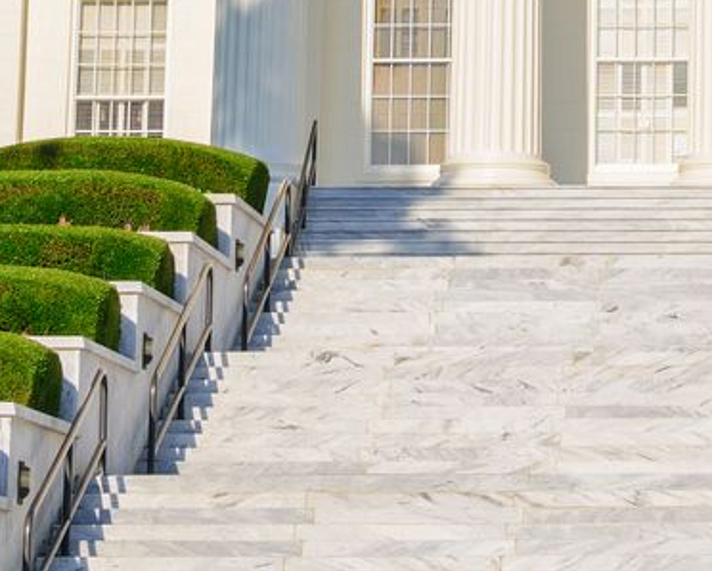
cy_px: -740
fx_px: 4955
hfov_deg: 8.1
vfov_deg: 6.3
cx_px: 845
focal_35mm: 235
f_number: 7.1
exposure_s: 1/200
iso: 64
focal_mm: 44
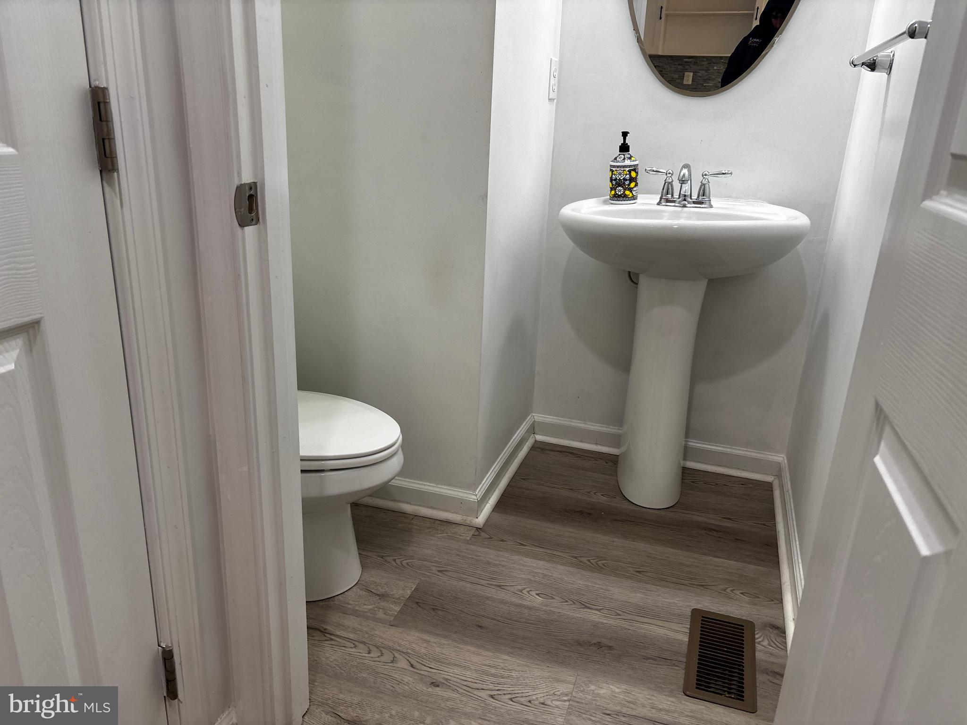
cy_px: 362
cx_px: 484
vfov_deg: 53.1
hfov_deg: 67.3
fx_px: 726
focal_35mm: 26
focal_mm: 5.96
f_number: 1.6
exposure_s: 1/120
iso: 100
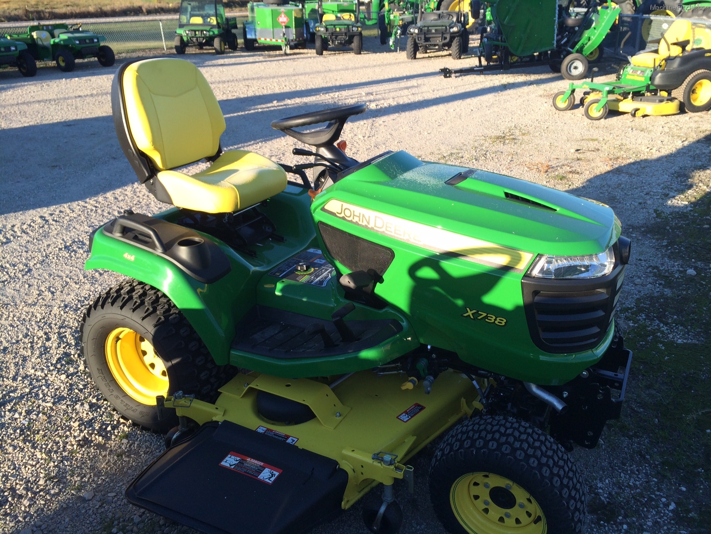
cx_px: 356
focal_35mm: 29
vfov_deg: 48.2
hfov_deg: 61.7
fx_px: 596
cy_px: 267
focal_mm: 4.15
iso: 32
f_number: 2.2
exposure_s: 1/570
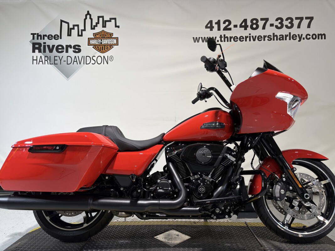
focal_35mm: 26
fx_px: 252
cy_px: 126
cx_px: 168
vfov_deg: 53.1
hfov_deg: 67.3
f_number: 1.6
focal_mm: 5.96
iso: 50
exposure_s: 1/120
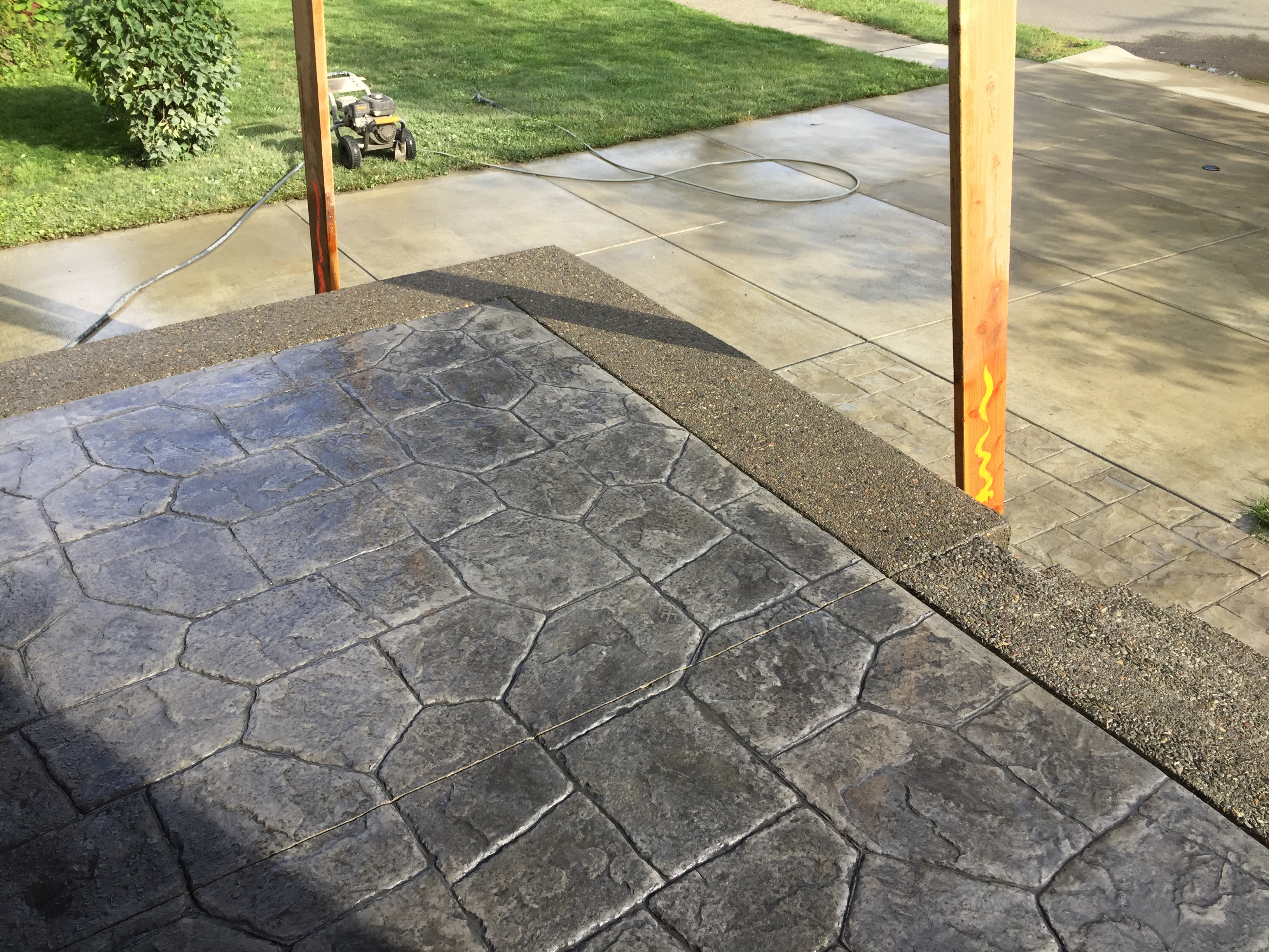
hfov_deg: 61.7
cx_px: 634
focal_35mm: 29
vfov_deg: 48.2
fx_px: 1063
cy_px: 476
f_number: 2.2
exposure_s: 1/425
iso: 32
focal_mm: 4.15
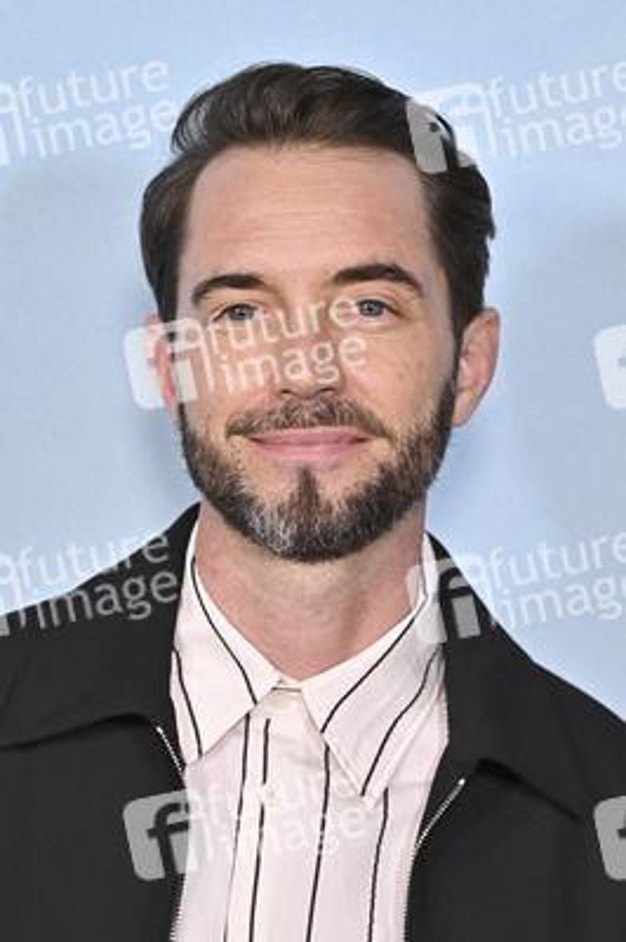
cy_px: 471
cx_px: 313
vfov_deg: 17.1
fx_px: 3135
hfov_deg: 11.4
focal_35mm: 120
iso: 2500
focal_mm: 120
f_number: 4.5
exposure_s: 1/250
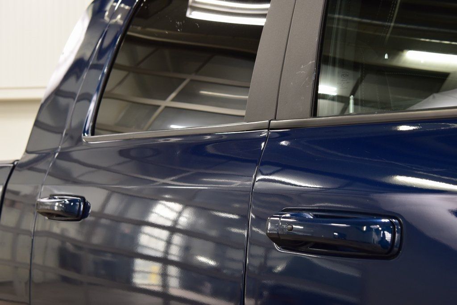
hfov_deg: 33.4
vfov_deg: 22.6
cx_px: 228
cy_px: 152
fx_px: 762
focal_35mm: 60
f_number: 6.3
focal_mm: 40
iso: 640
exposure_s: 1/15
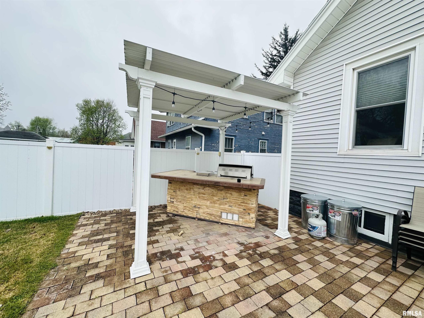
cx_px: 212
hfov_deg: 102.1
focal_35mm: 14
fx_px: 171
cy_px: 159
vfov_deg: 85.7
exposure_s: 1/662
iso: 40
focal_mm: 2.22
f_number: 2.2
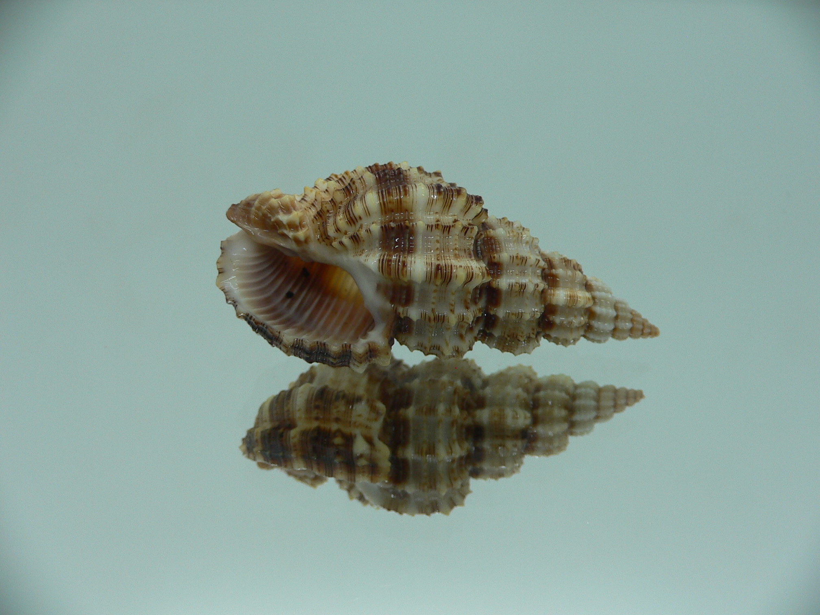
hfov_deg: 52.6
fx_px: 829
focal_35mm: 35
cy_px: 308
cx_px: 410
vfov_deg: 40.7
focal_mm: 4.6
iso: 80
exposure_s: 1/60
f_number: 2.8
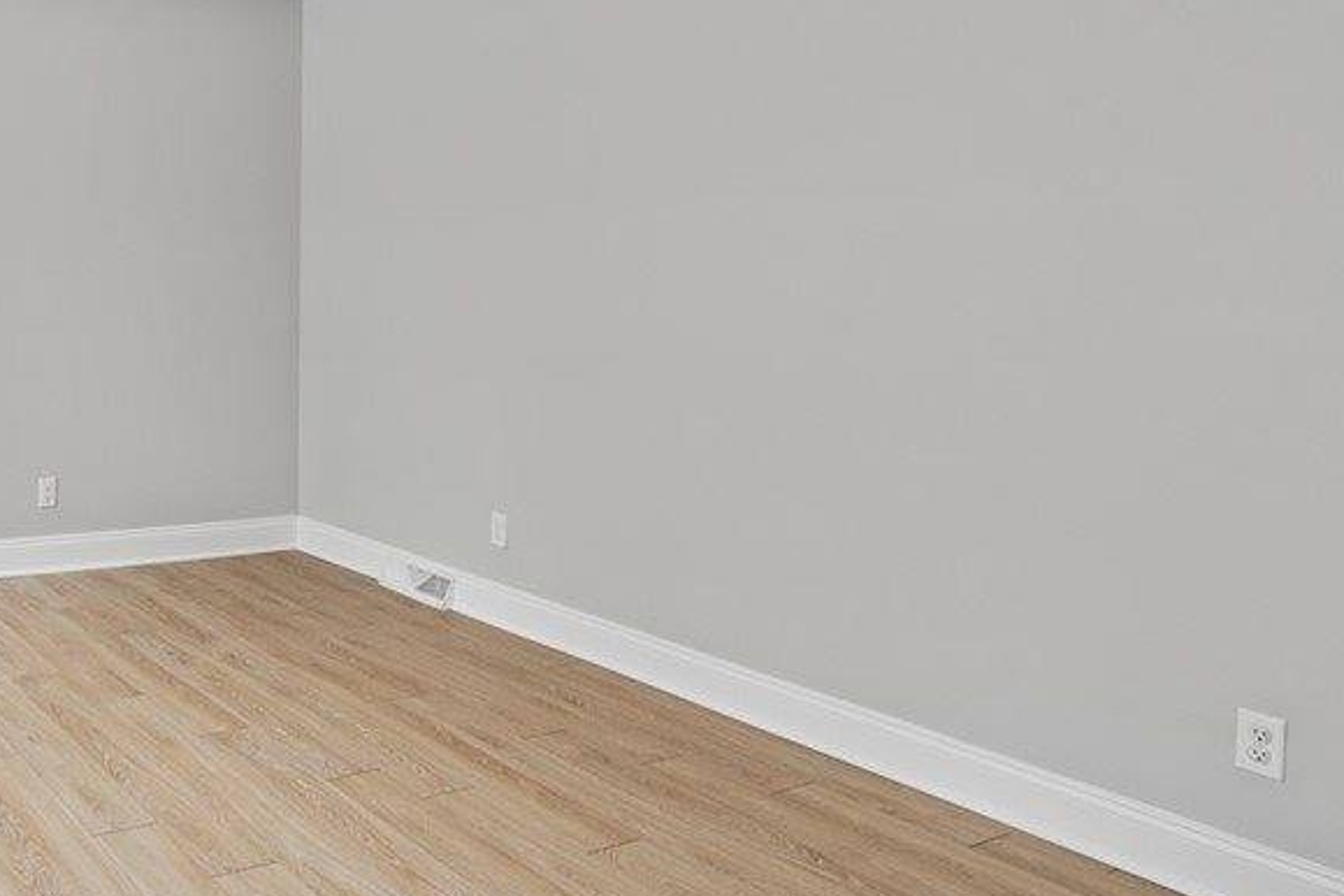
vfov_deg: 42.7
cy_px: 265
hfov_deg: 54.1
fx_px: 1120
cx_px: 135
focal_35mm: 30
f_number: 8
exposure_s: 1/2.5
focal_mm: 16
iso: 320
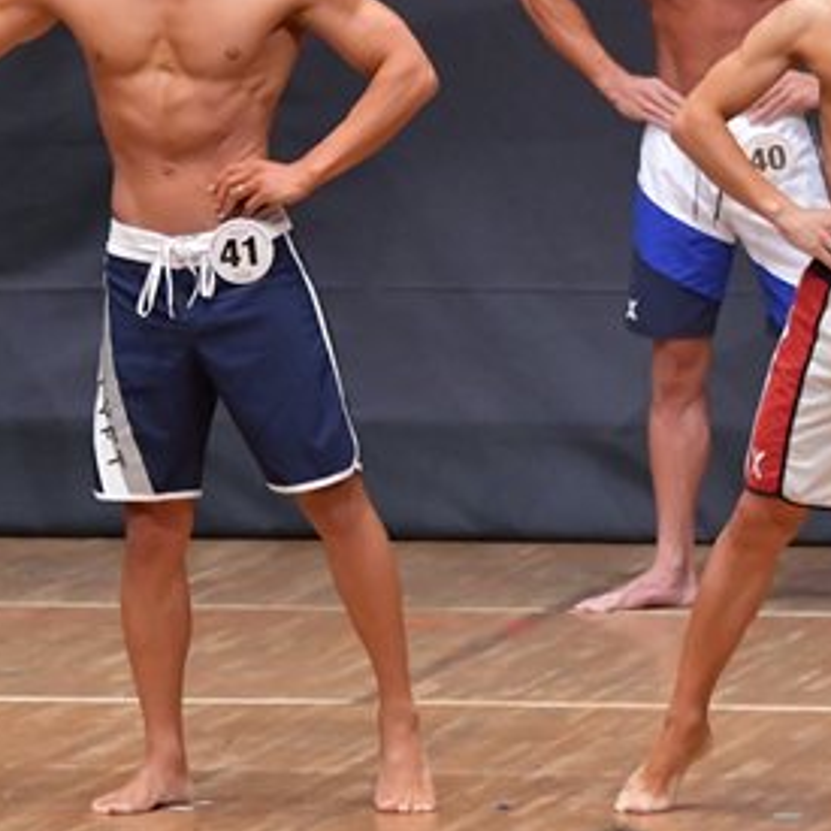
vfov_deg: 3.3
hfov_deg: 3.3
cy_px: 239
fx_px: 14639
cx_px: 276
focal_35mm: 539
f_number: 5.6
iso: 6400
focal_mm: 150
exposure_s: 1/400
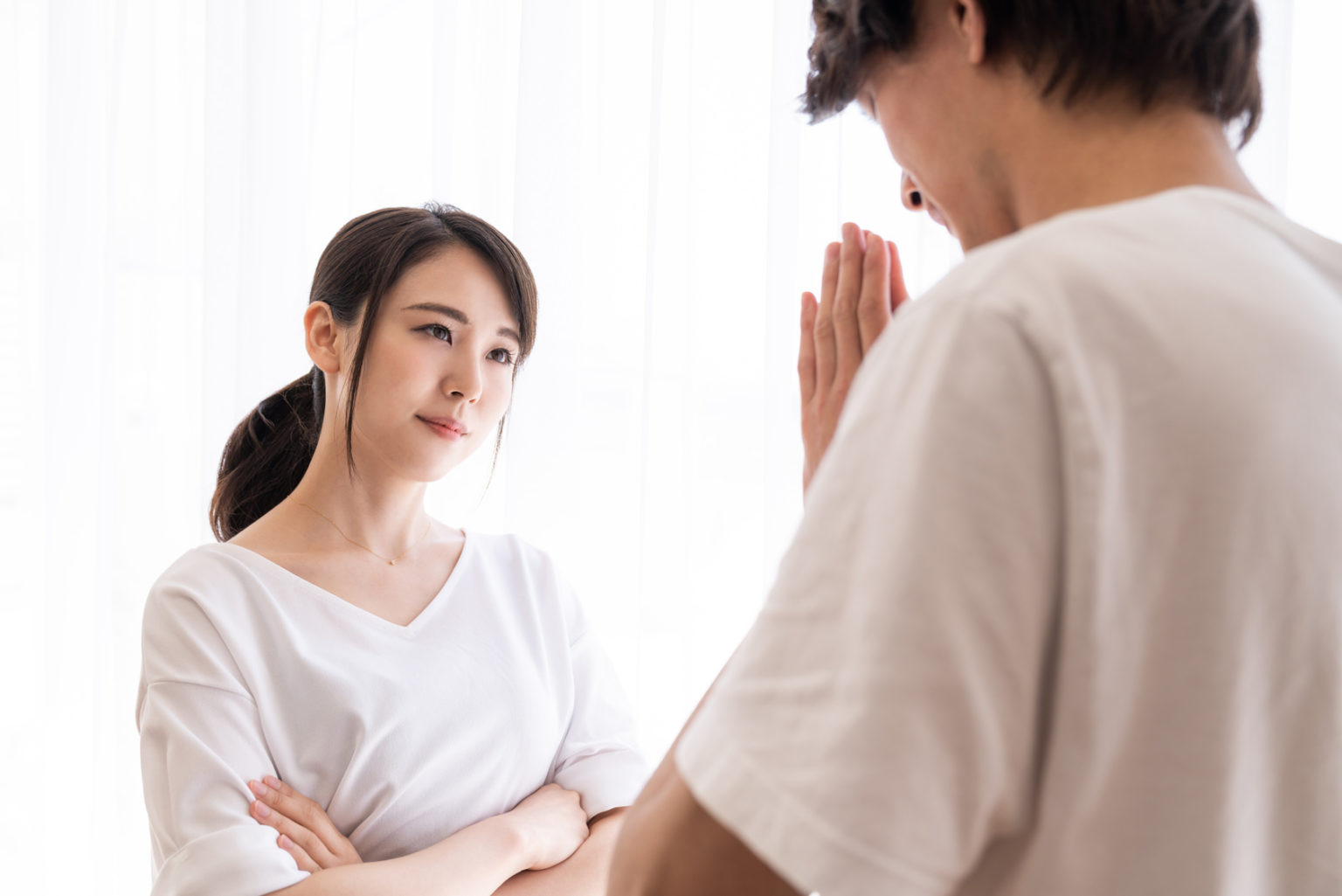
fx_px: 1342
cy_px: 448
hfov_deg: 53.1
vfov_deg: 36.9
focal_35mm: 36
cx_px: 671
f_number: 4
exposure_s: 1/125
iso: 100
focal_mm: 36
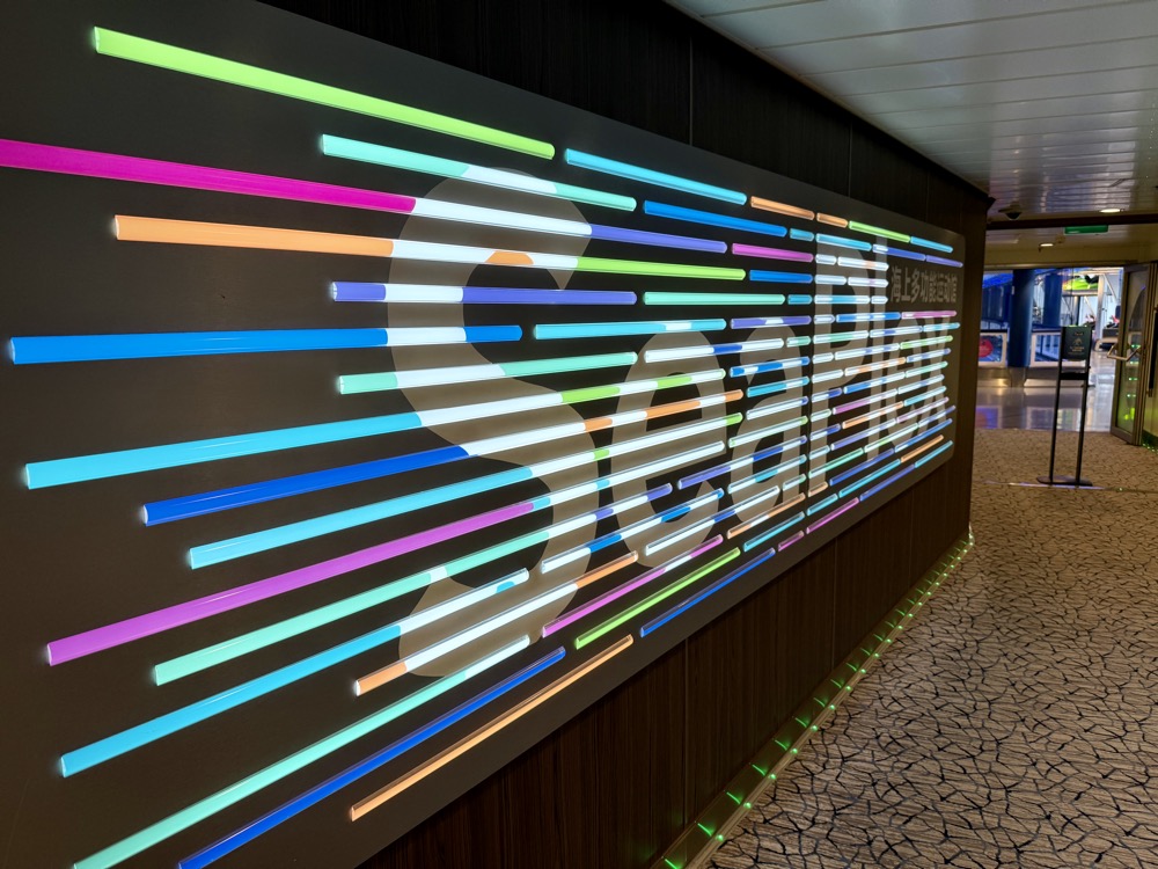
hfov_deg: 71.6
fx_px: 803
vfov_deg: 56.8
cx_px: 579
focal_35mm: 24
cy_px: 434
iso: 100
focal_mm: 6.76
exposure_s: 1/120
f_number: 1.78
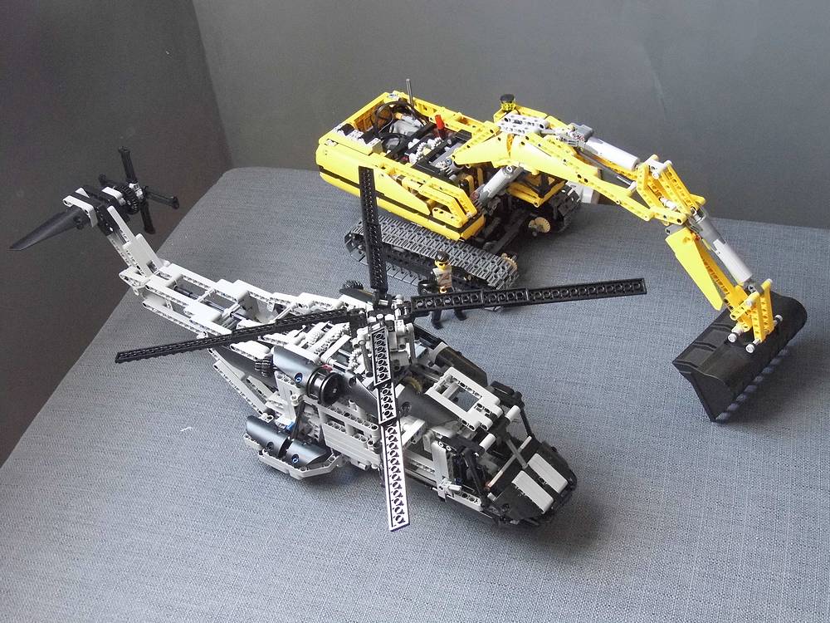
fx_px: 1199
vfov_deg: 29.1
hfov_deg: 38.2
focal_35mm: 50
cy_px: 312
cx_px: 415
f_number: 3.5
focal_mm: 9
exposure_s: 1/60
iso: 400
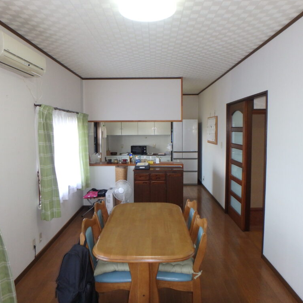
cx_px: 151
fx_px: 248
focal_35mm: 25
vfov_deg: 62.9
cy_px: 152
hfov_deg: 62.9
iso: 320
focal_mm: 3.7
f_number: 3.5
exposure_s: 1/30
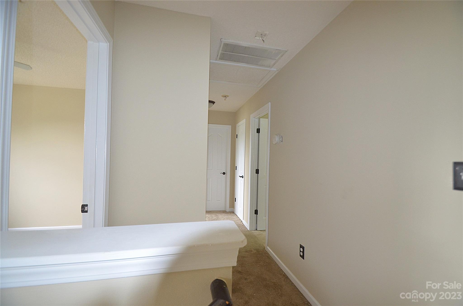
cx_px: 232
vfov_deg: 77.1
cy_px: 153
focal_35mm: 15
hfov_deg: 100.5
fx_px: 192
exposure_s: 1/60
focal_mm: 10
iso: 800
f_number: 3.5
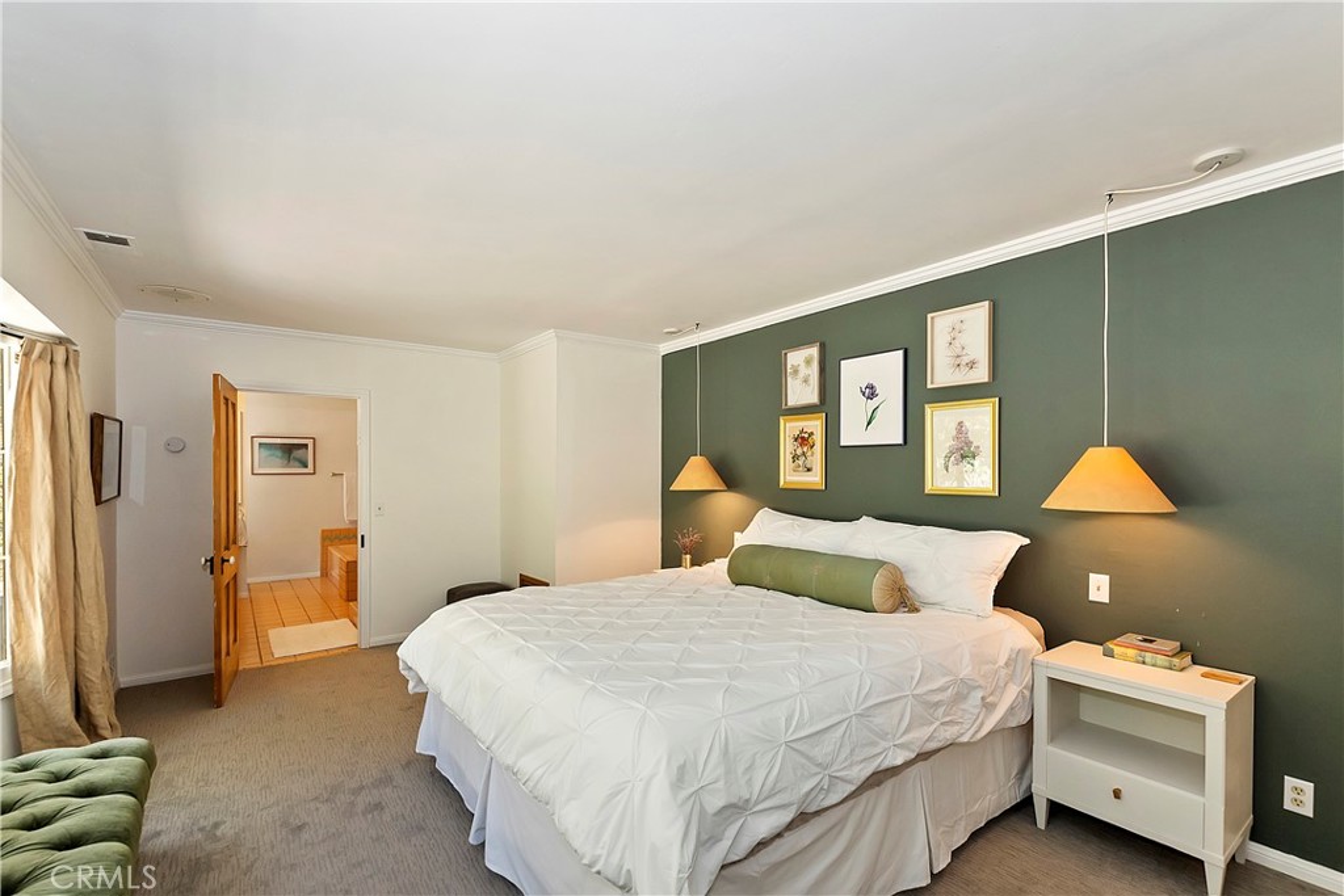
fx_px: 560
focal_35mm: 15
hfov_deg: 100.4
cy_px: 448
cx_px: 672
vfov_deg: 77.3
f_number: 8
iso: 400
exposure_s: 1/30
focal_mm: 10
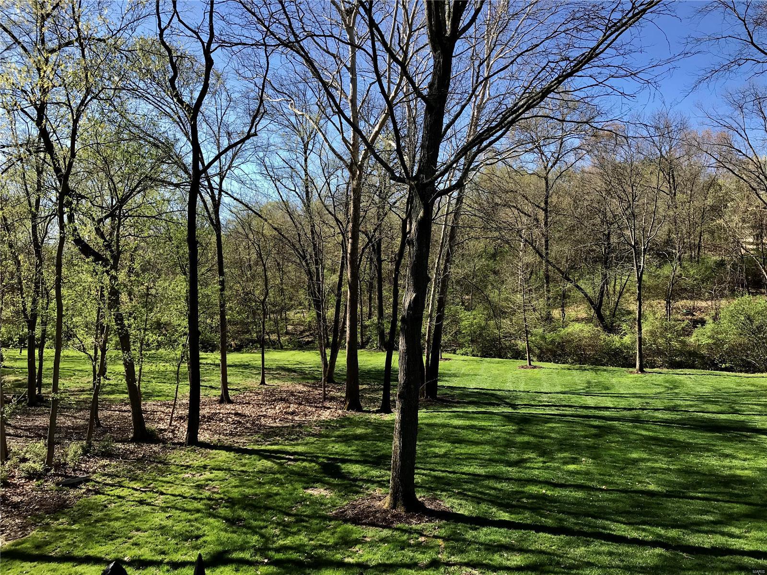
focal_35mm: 28
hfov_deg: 63.4
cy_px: 288
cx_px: 384
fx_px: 620
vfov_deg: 49.7
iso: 20
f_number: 1.8
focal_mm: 3.99
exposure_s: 1/987
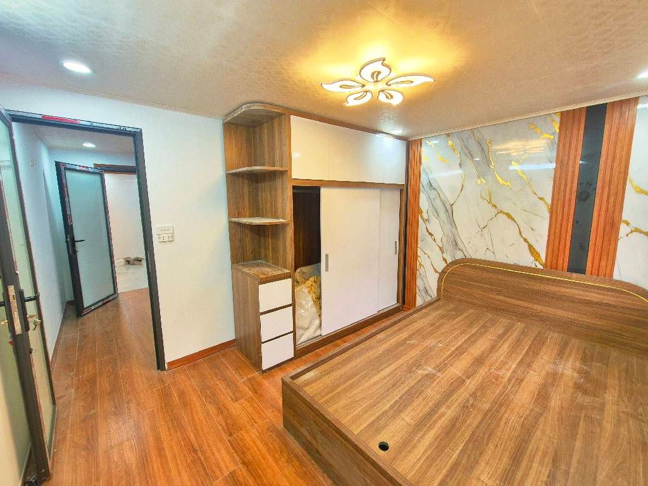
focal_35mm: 13
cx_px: 324
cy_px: 243
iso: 125
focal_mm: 2.2
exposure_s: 1/50
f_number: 2.2
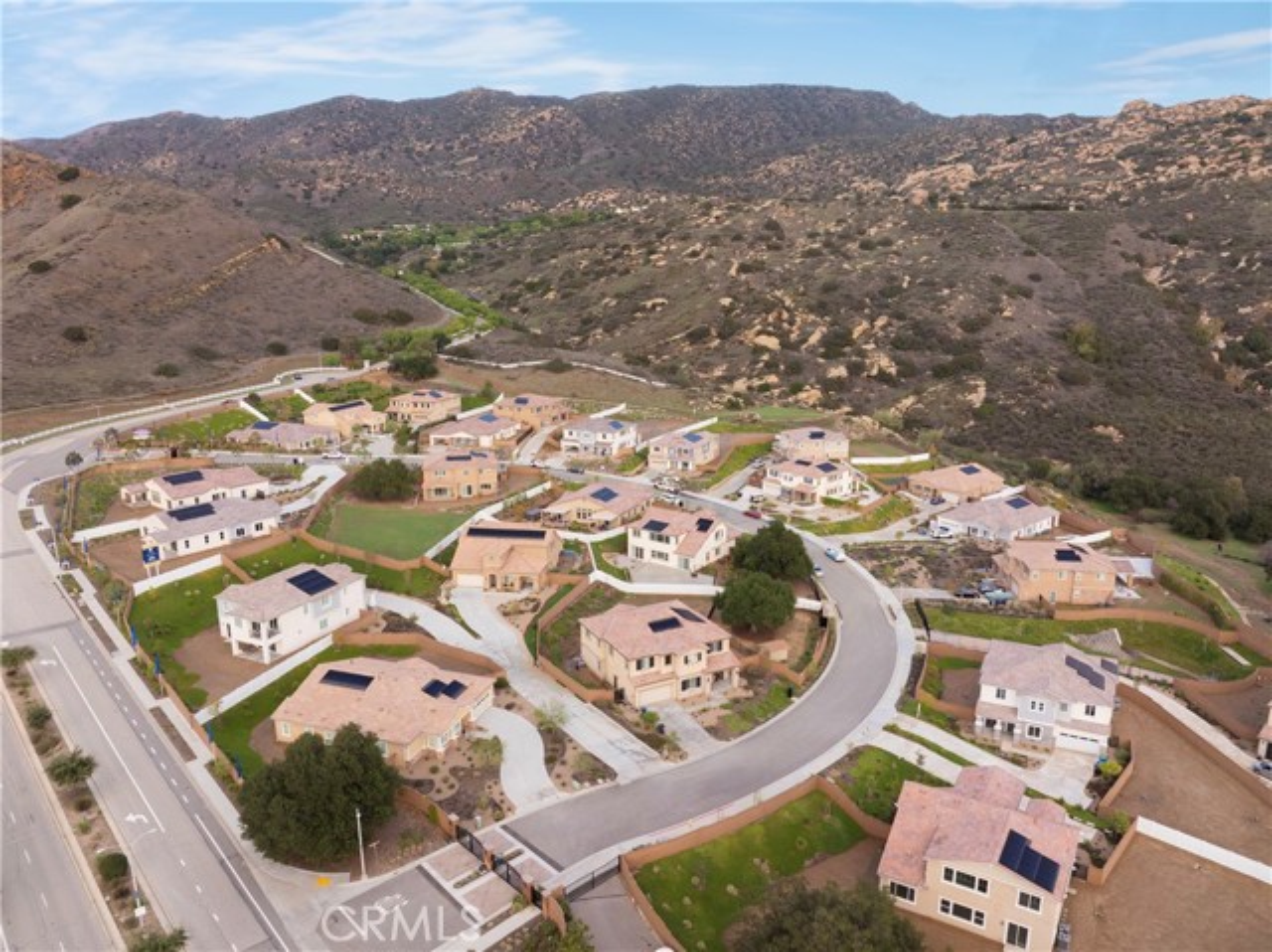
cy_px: 476
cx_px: 636
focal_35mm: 24
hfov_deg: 71.6
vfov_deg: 56.8
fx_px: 881
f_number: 4.5
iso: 200
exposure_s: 1/200
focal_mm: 12.29
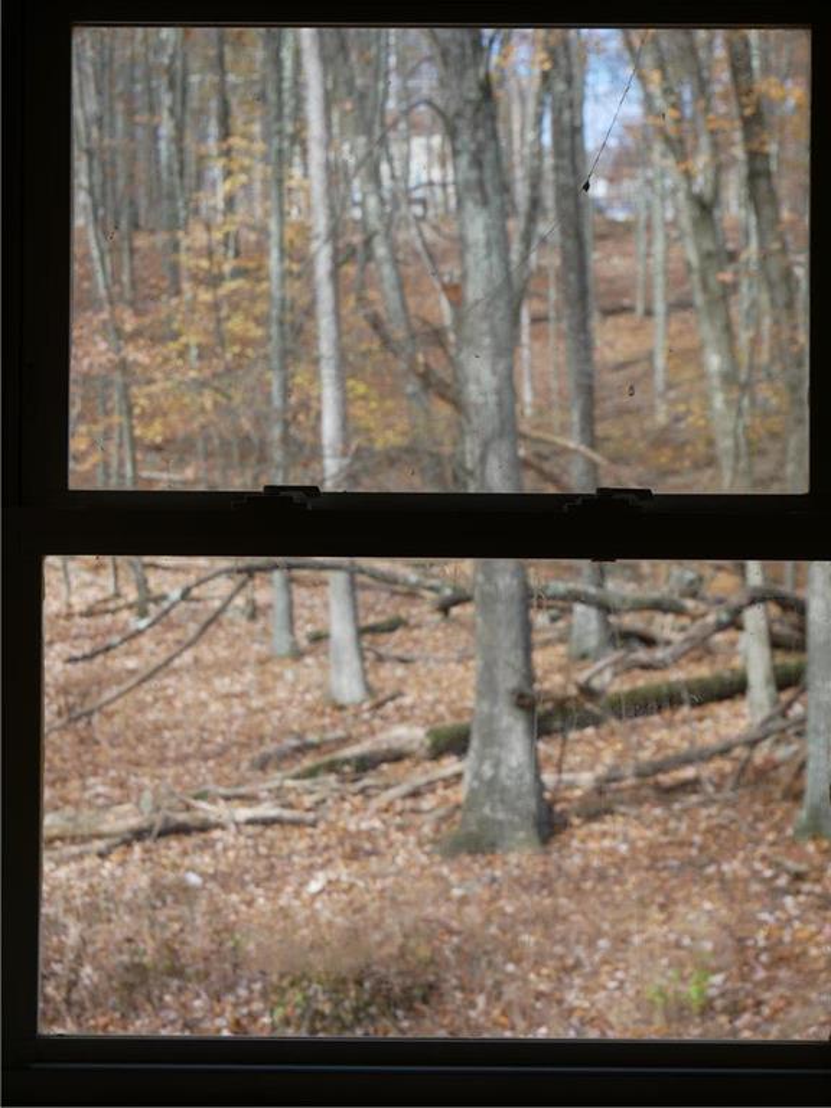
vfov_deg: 29.4
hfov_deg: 22.3
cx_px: 416
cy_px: 554
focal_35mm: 66
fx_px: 2113
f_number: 5.1
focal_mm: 33
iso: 200
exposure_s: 1/125
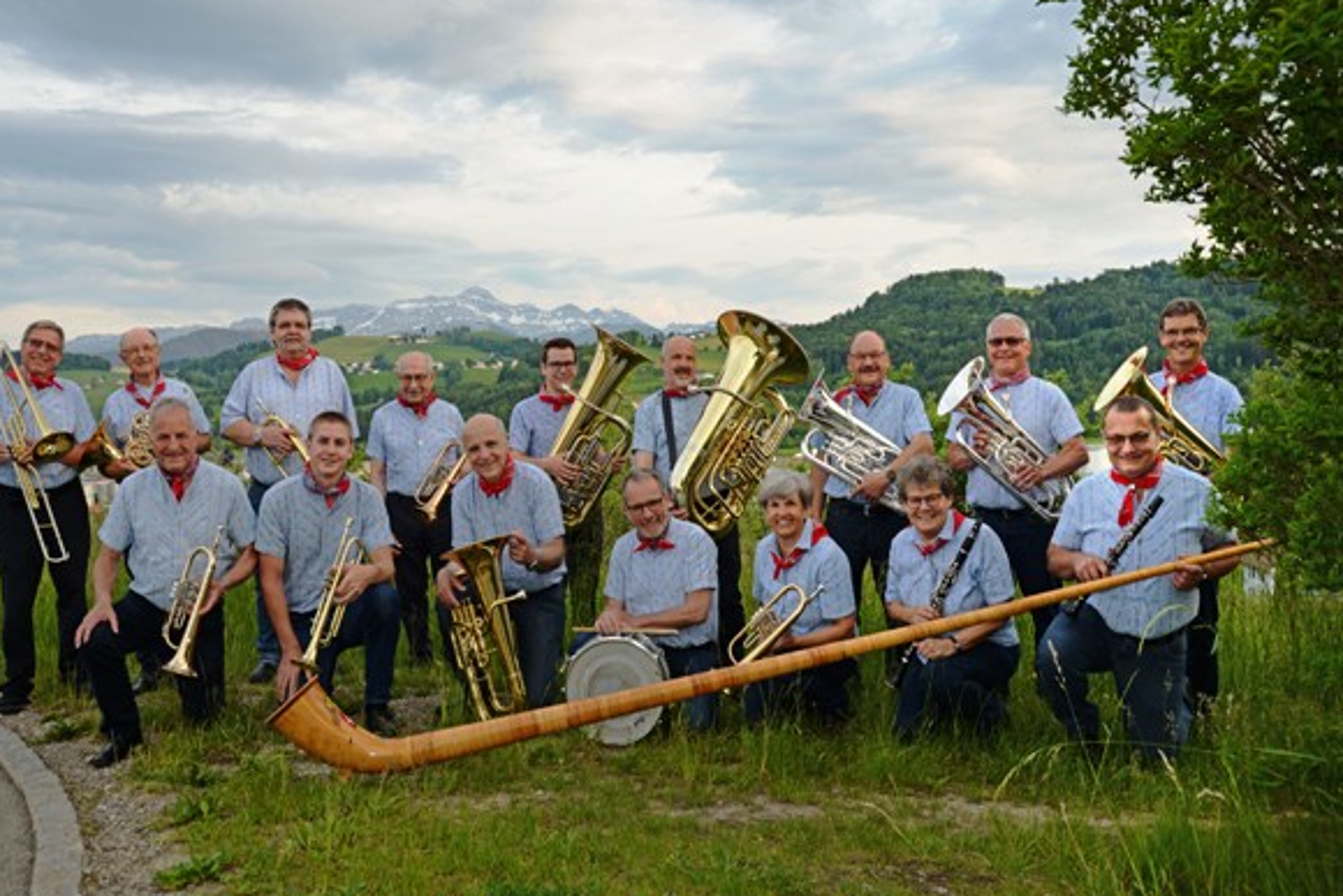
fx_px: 1194
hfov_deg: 58.6
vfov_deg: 41.1
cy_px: 423
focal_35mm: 32
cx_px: 618
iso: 320
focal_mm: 29
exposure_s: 1/60
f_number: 11
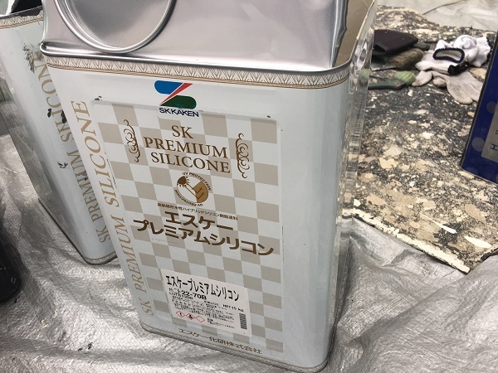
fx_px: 417
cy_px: 186
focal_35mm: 29
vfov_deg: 48.2
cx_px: 249
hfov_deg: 61.7
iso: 40
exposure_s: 1/120
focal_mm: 4.15
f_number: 2.2
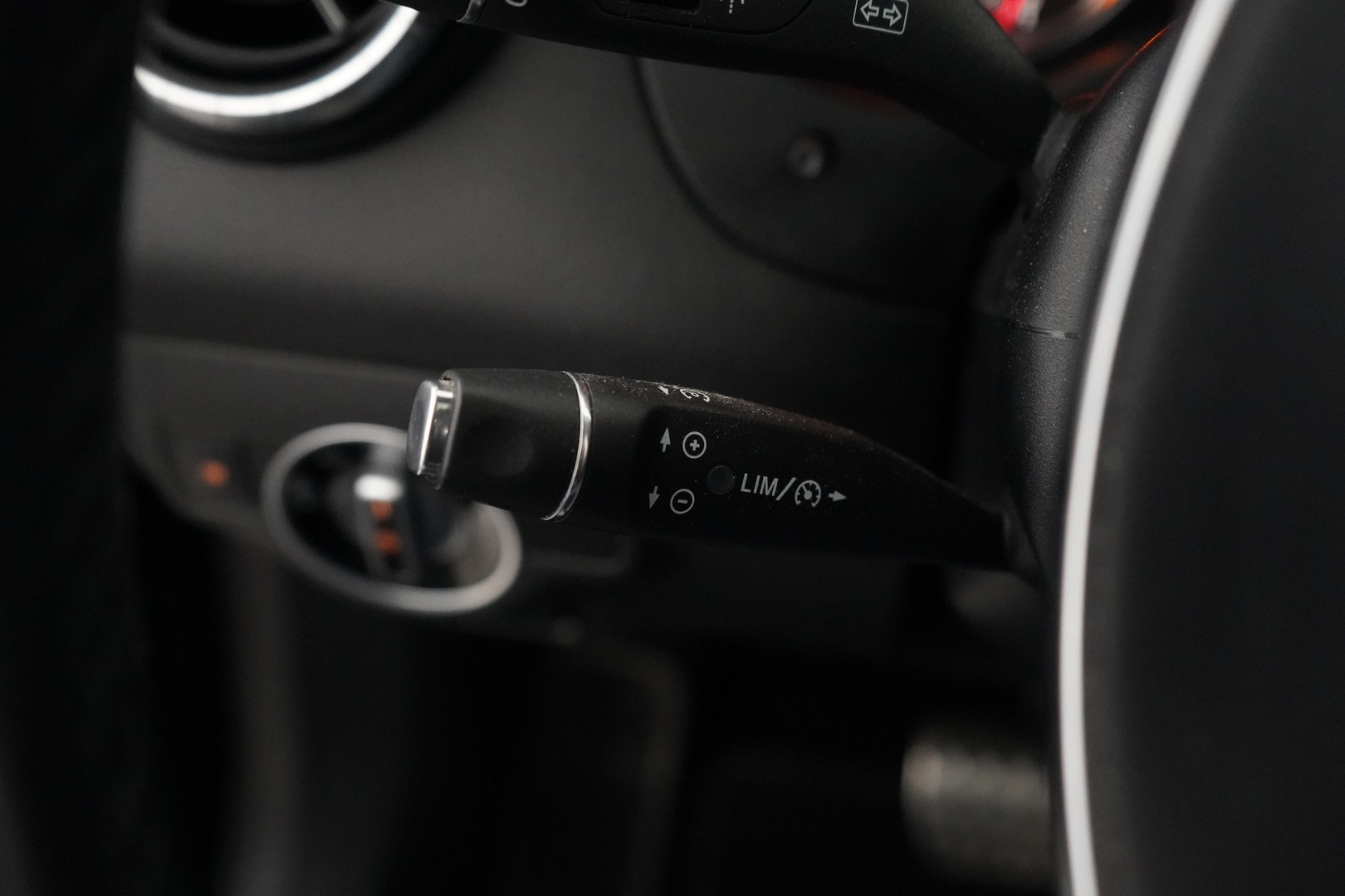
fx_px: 1270
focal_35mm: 34
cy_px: 448
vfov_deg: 38.9
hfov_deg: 55.8
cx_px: 672
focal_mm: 34
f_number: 4
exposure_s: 1/80
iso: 12800
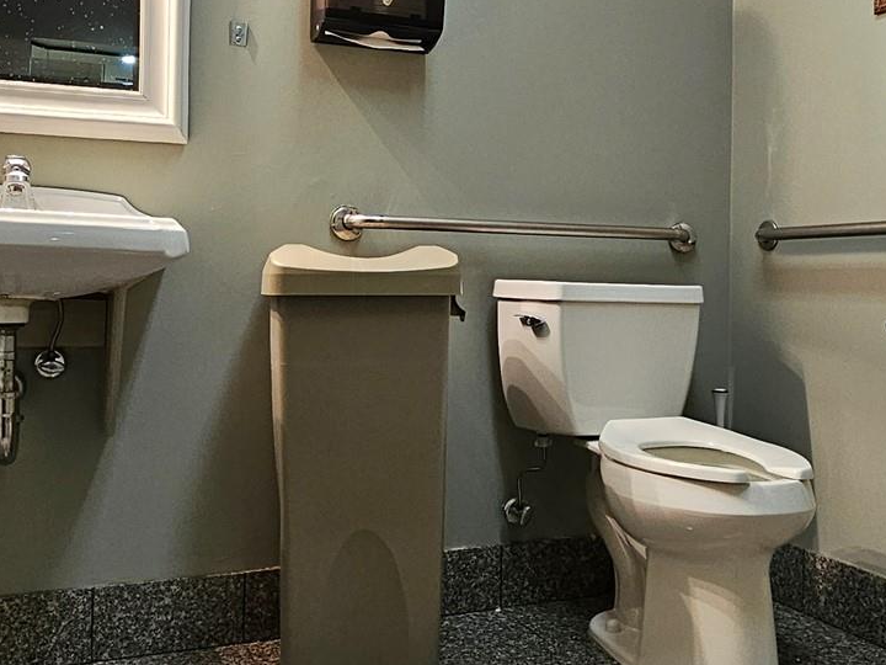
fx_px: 947
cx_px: 487
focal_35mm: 37
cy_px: 262
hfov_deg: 50.1
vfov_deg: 38.5
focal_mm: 2.2
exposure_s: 1/60
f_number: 2.2
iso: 250
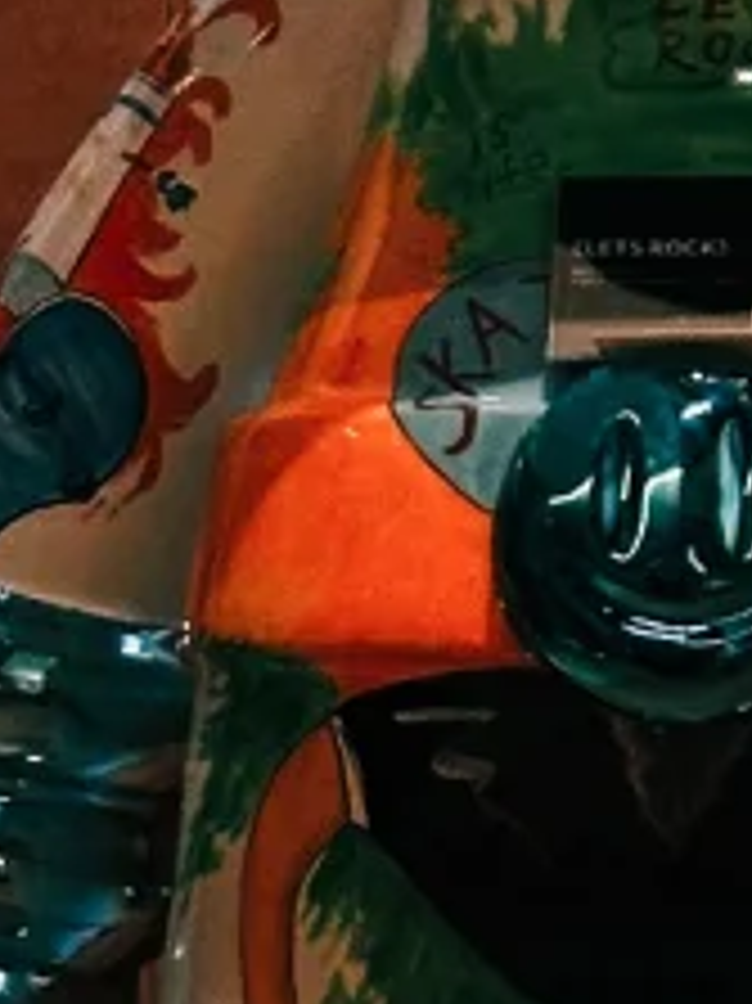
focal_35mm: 310
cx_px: 500
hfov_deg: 4.8
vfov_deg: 6.3
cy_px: -482
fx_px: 8988
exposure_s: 1/100
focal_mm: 6.86
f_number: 1.78
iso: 64
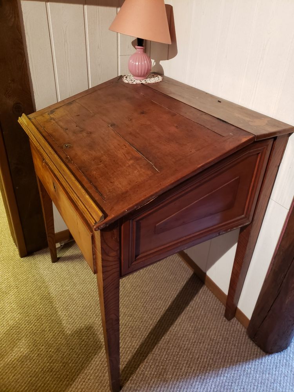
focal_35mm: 26
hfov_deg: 53.1
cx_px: 147
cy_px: 196
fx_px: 294
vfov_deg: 67.3
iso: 250
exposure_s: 1/14
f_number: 1.5
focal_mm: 4.3
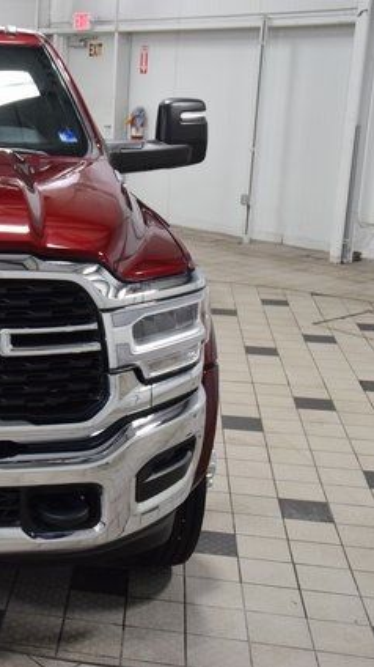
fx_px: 1007
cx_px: -104
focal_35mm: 57
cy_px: 334
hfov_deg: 19.5
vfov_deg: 36.6
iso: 1600
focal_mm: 24
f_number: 6.3
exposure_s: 1/60
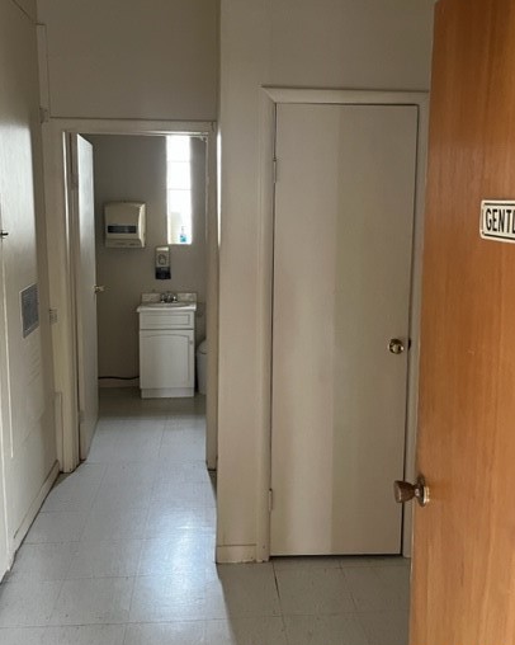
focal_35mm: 32
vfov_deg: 55.5
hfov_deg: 45.8
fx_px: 610
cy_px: 274
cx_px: 263
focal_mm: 5.1
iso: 500
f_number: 1.6
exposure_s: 1/40
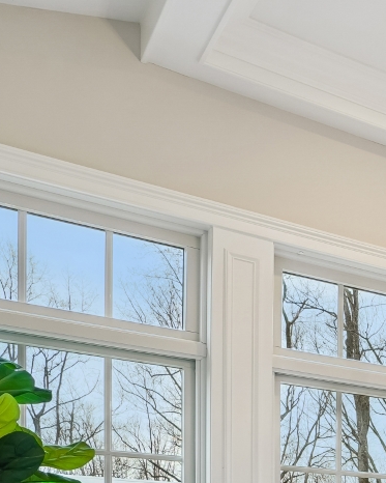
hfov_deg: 18.1
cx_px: 767
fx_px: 828
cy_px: 593
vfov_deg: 28.0
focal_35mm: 58
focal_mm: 16
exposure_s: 1/40
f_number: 8
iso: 400
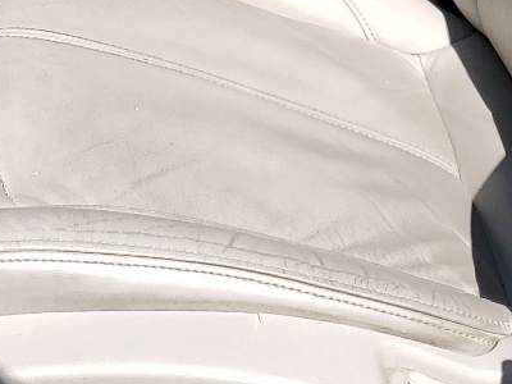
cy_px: -207
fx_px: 1538
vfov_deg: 13.4
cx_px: 22
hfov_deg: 18.5
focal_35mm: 104
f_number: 1.5
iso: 50
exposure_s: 1/2500
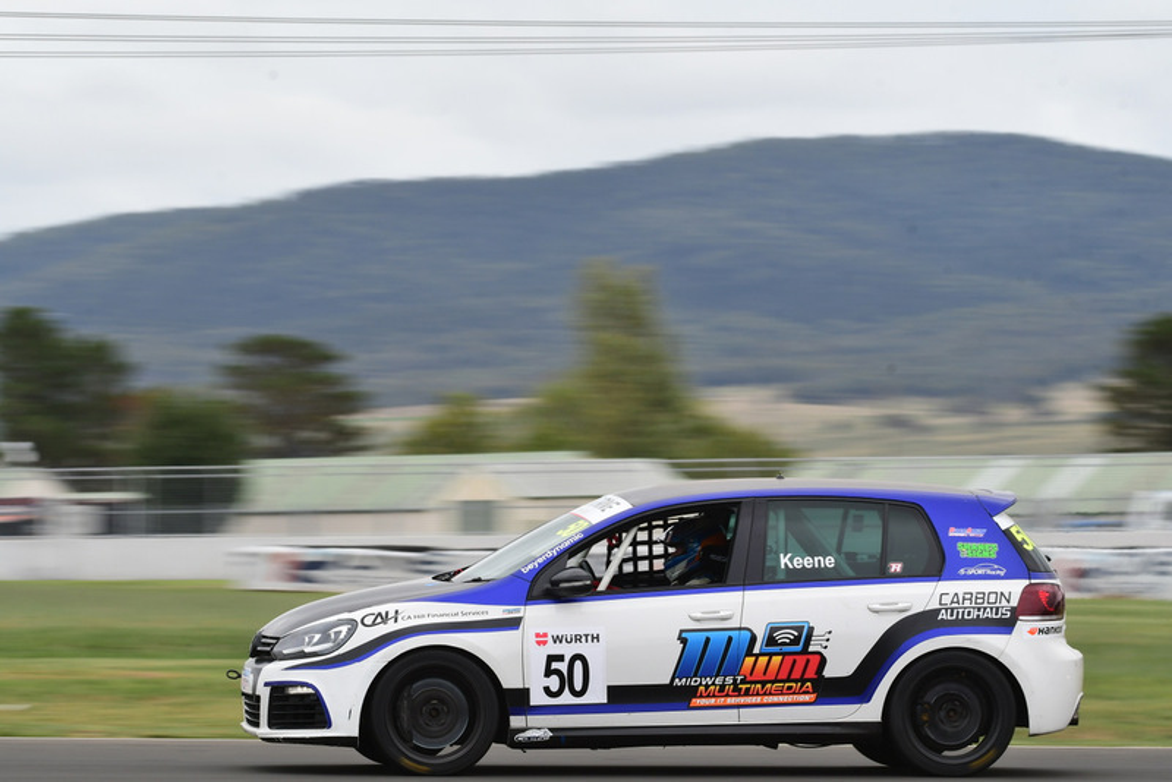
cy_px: 391
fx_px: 9770
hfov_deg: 6.9
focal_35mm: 300
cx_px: 586
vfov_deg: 4.6
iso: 320
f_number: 13
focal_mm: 200
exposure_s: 1/200
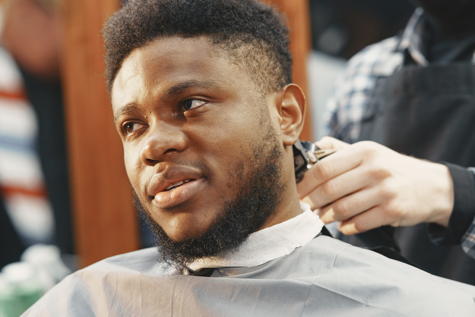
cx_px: 238
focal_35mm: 127
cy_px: 158
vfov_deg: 10.8
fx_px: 1676
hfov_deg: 16.1
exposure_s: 1/200
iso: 500
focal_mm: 85
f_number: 2.8
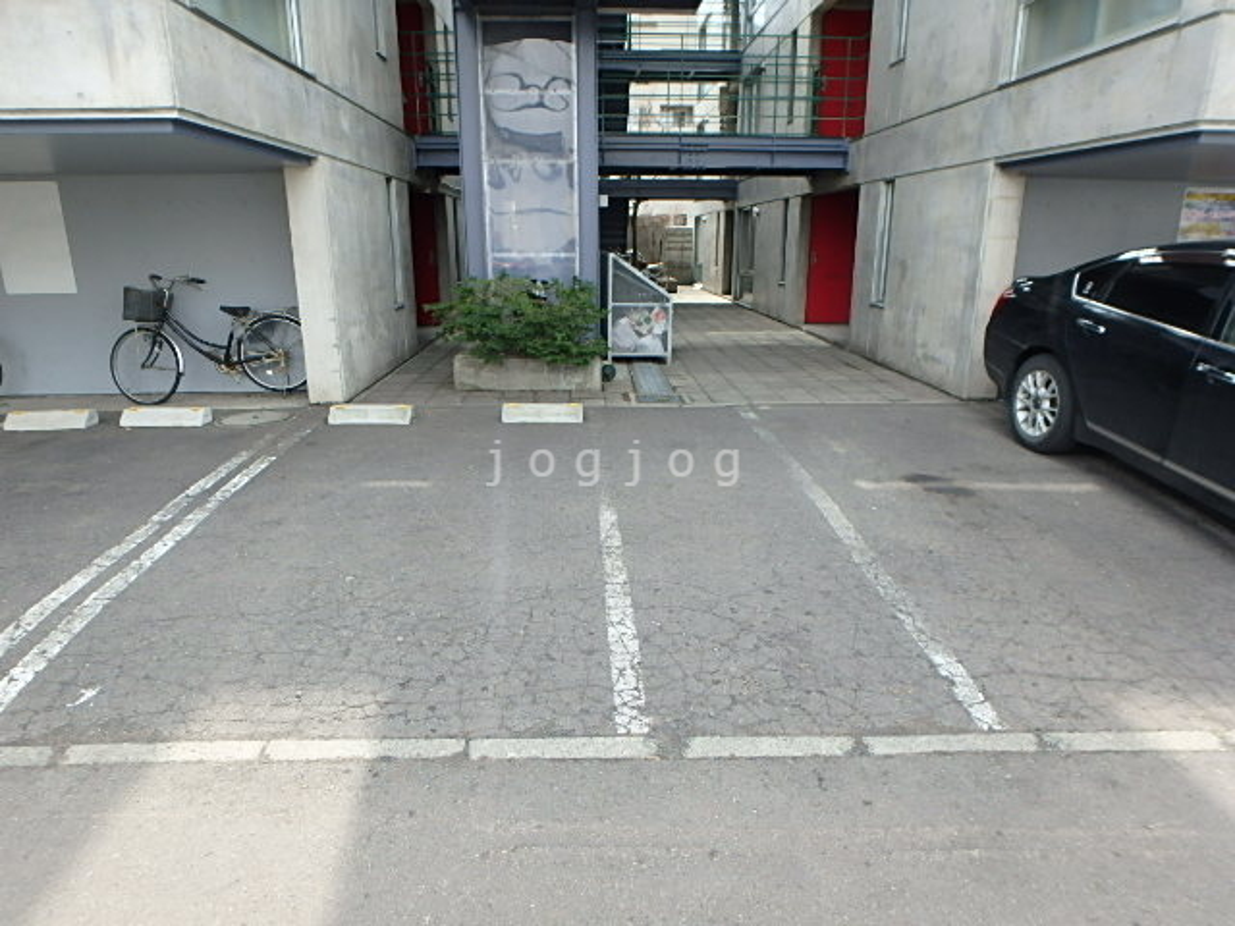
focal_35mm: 21
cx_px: 618
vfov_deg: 63.4
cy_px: 463
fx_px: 749
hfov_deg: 79.0
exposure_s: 1/200
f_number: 3.5
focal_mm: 3.7
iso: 125
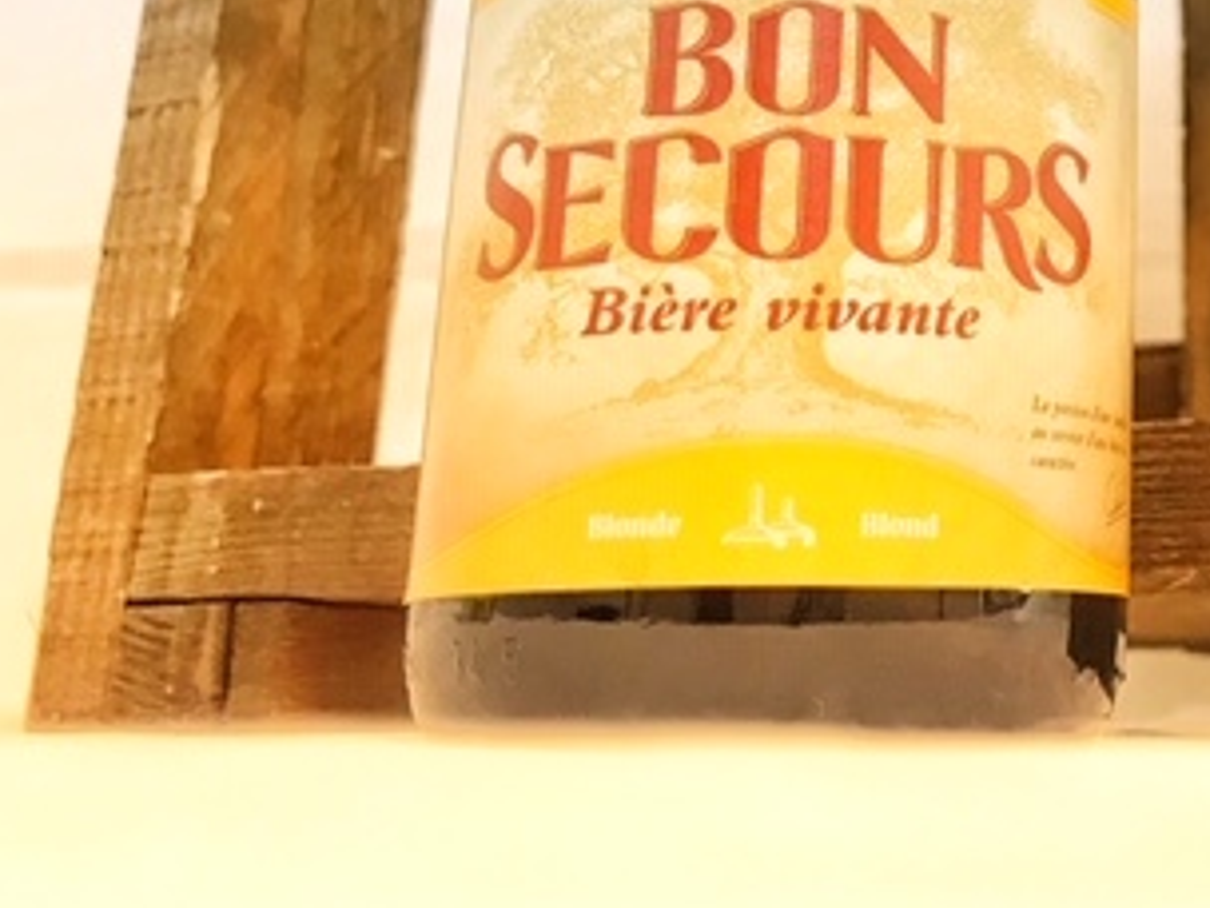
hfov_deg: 30.3
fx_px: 2062
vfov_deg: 23.7
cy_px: -8
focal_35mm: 59
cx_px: 1226
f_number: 1.8
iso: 40
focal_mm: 3.99
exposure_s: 1/33
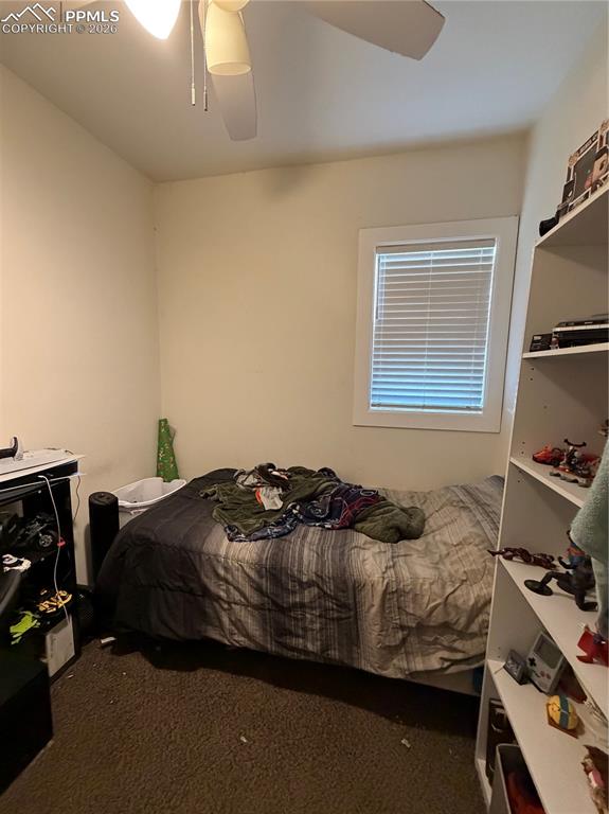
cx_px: 304
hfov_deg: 85.6
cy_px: 407
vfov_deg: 102.1
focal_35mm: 14
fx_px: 329
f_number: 2.2
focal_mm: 2.22
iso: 800
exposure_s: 1/60
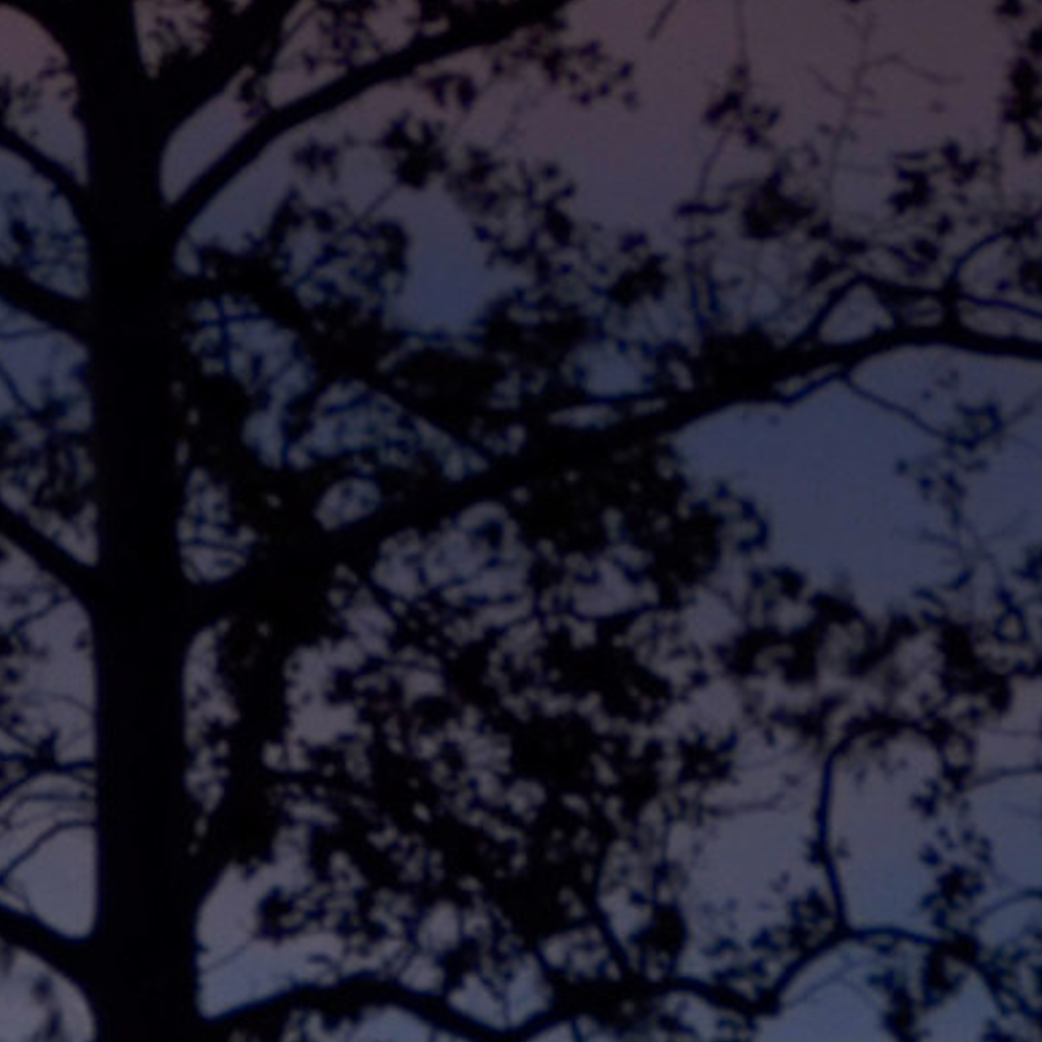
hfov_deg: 10.0
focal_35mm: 174
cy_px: 49
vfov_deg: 10.0
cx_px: 16
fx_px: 5926
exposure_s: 1/2.5
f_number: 4
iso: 100
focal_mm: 22
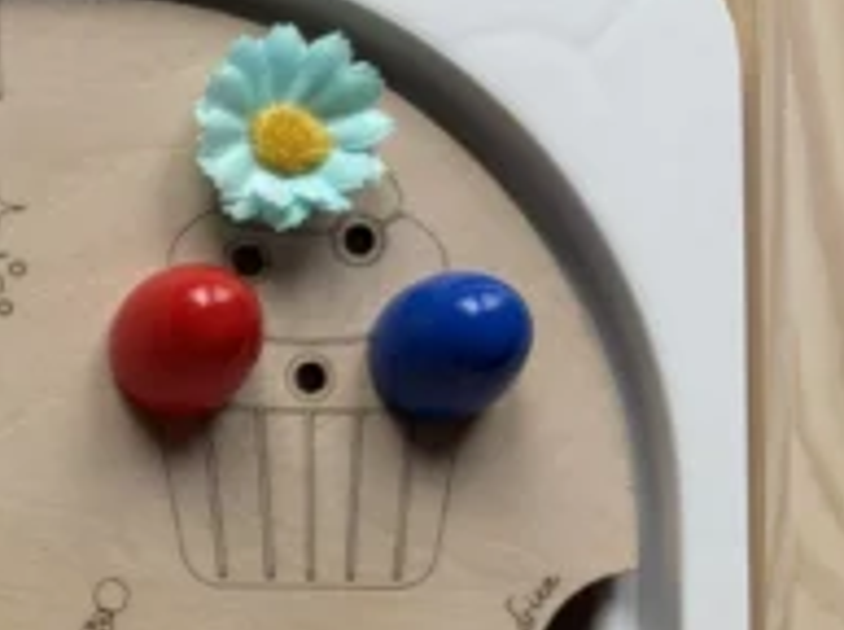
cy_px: 761
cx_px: -372
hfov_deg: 21.0
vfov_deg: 17.3
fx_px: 1971
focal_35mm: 81
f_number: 1.6
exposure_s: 1/291
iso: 50
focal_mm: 5.96
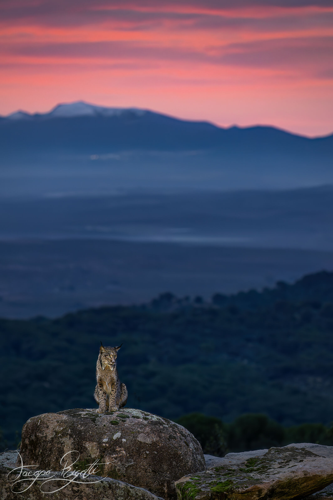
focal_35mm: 180
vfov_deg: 11.4
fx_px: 2497
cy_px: 250
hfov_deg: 7.6
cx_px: 166
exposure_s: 1/100
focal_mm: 180
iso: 1100
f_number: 4.5
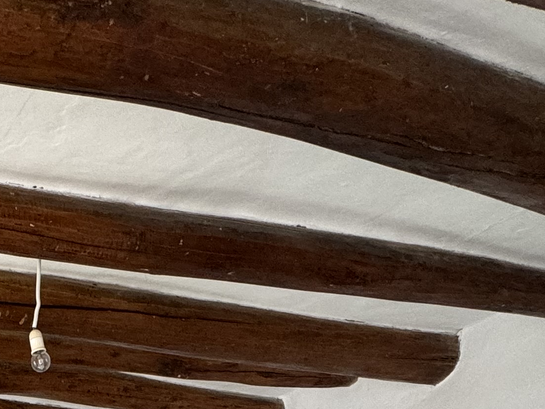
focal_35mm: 51
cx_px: -46
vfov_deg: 21.6
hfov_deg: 33.1
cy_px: 678
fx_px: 803
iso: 200
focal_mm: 2.22
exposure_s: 1/100
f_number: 2.2
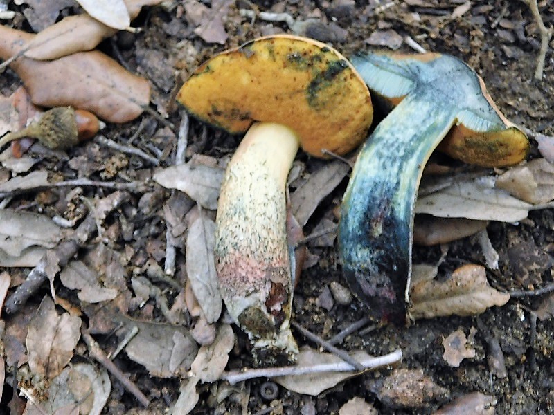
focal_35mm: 59
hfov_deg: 32.7
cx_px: 277
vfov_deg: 24.8
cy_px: 208
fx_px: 944
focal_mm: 10.4
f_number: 4
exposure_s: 1/8
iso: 500
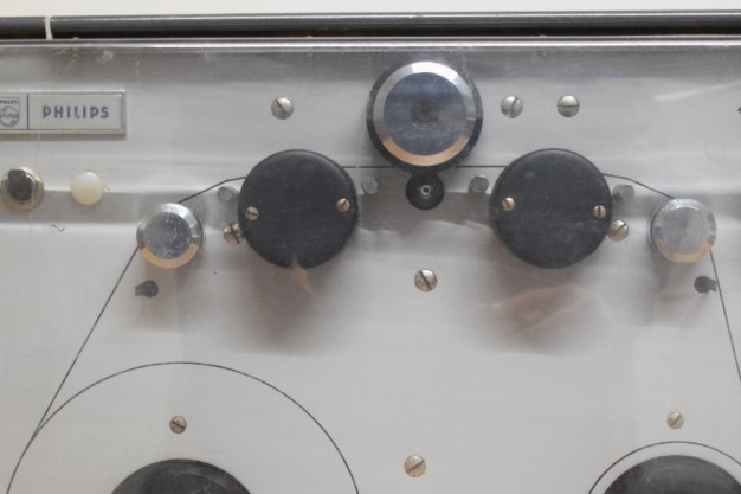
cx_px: 420
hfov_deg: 23.1
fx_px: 1811
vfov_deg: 15.4
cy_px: 425
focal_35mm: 88
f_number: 4.5
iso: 3200
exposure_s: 1/125
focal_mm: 34
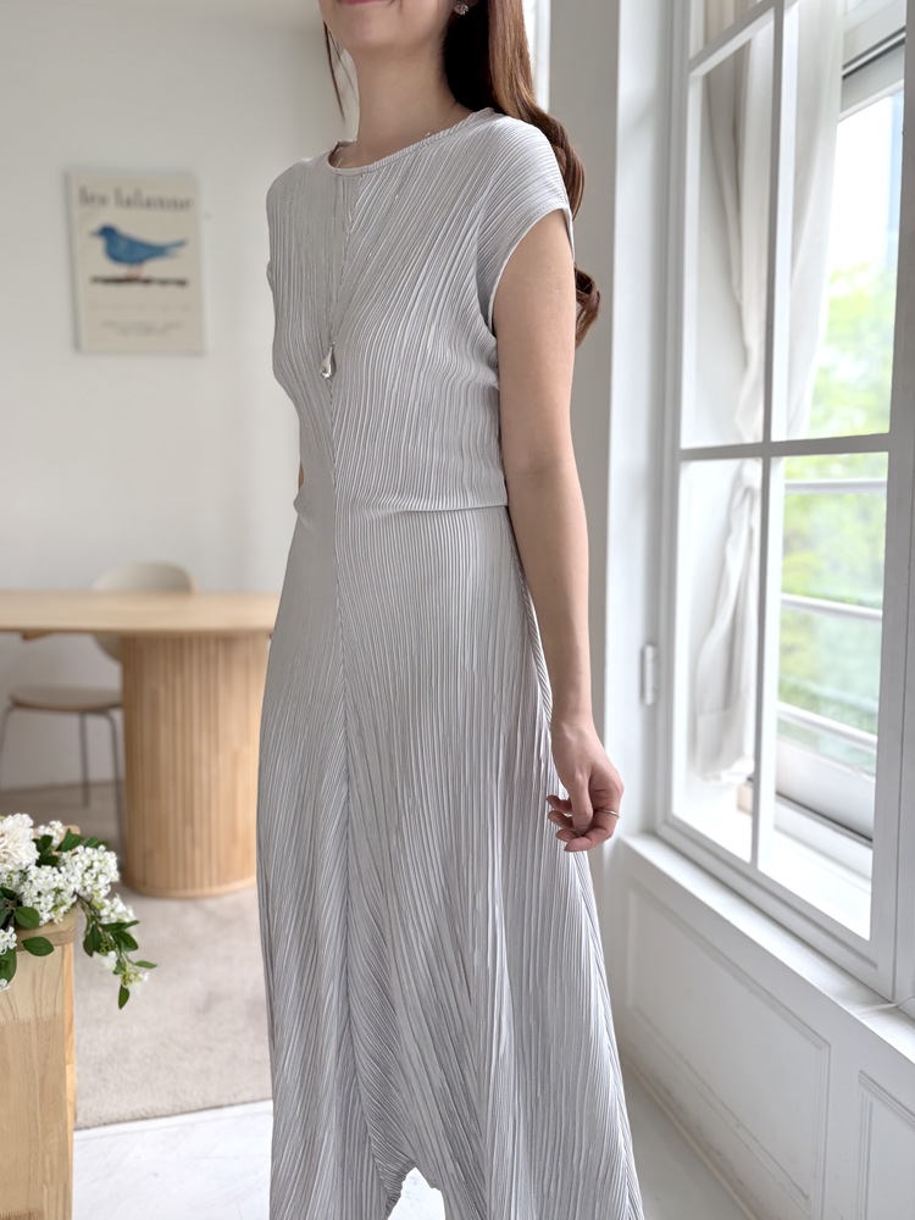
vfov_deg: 67.3
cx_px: 458
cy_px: 610
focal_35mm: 26
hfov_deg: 53.1
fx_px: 916
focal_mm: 5.96
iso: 40
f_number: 1.6
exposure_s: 1/121
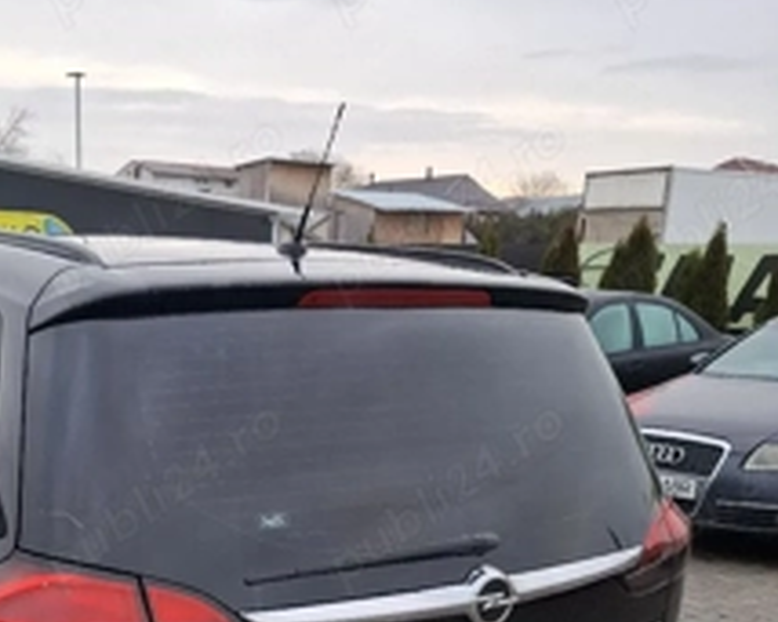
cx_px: 236
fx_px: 967
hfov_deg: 43.0
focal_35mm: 42
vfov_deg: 34.0
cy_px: 538
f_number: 1.8
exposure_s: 1/100
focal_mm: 5.54
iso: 80
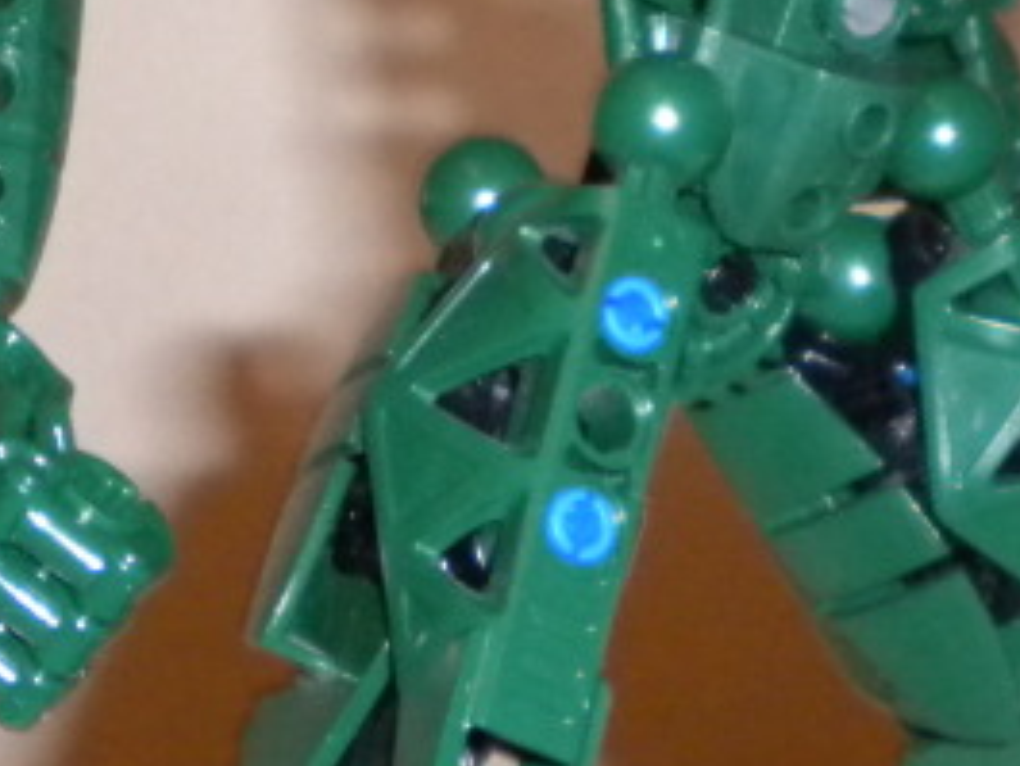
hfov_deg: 14.6
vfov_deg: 11.0
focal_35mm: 135
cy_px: 246
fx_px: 3980
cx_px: 385
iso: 400
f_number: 3.1
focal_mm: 6.3
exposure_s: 1/30
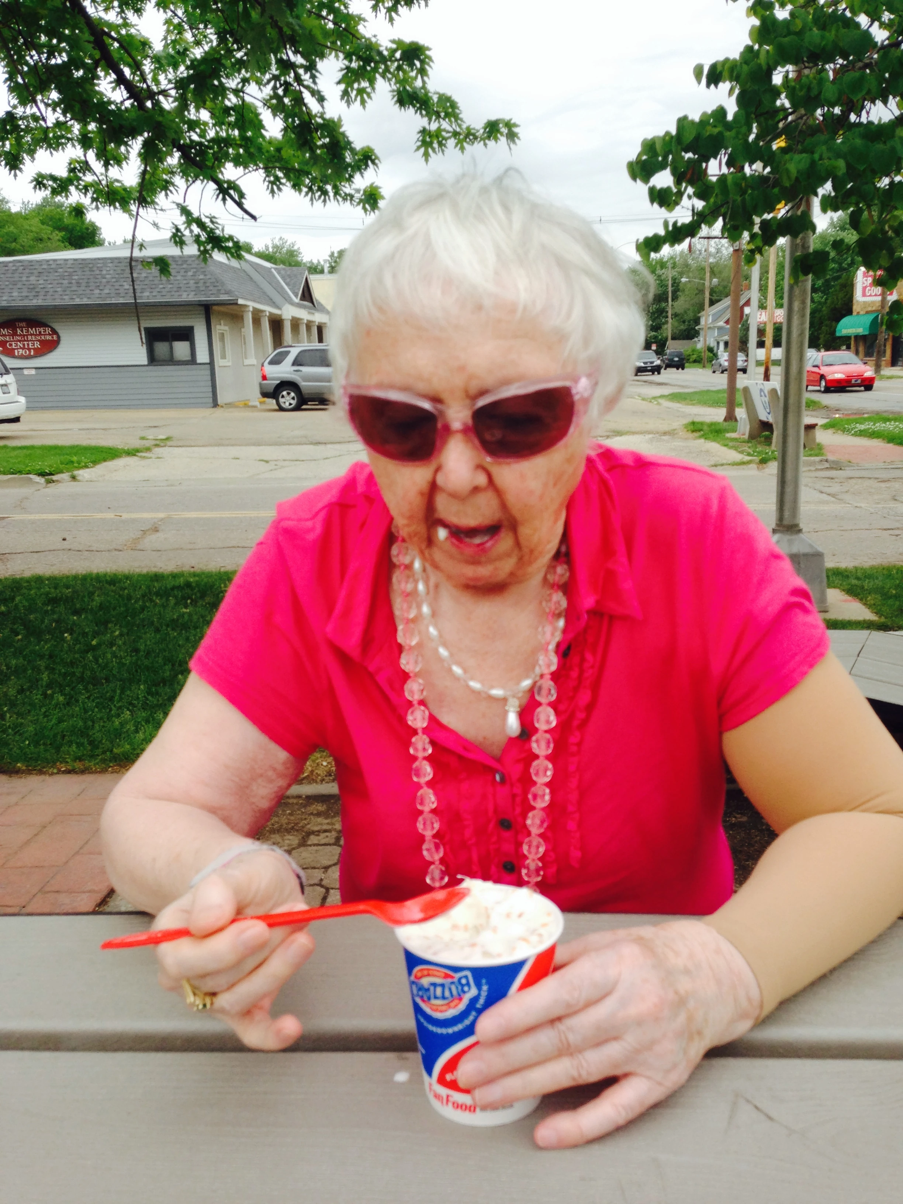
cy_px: 602
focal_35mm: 33
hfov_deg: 42.9
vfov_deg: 55.4
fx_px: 1148
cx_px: 452
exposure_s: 1/695
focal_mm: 4.12
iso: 50
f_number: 2.4
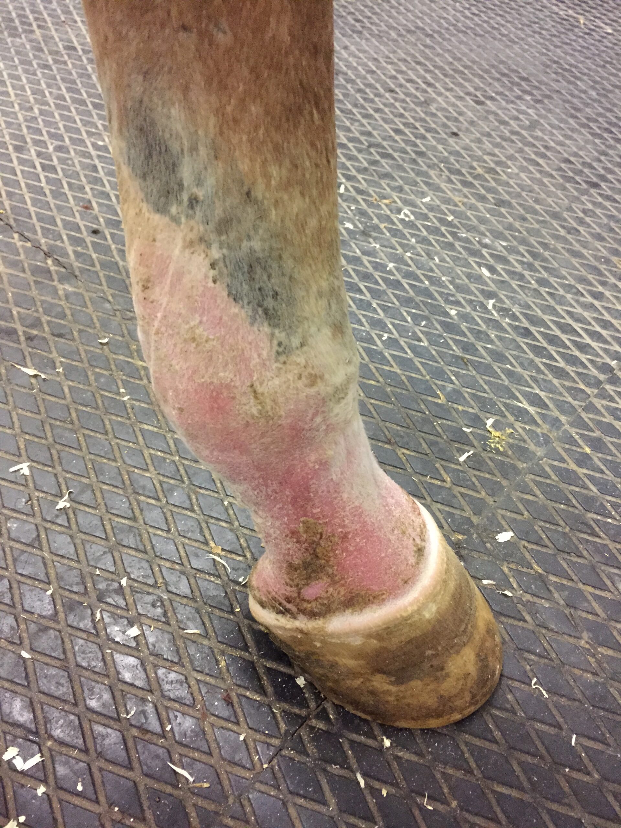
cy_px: 414
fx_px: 694
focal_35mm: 29
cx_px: 310
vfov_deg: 61.7
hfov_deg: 48.2
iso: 400
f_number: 2.2
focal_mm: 4.15
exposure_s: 1/17
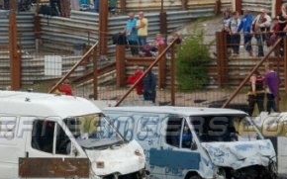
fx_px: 2056
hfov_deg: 8.0
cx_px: 71
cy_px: 130
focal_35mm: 263
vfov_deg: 5.0
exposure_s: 1/500
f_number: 5.6
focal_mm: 78
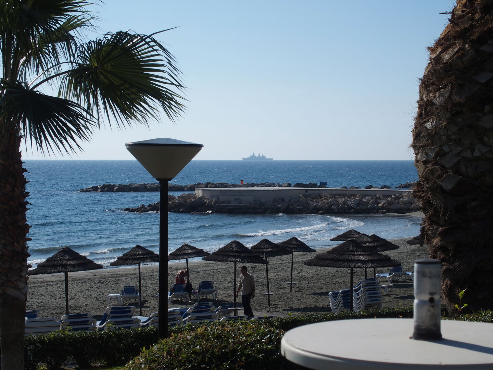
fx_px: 1082
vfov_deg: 19.4
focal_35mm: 76
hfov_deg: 25.7
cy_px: 185
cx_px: 246
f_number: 5.6
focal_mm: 16.1
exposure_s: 1/1000
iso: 100
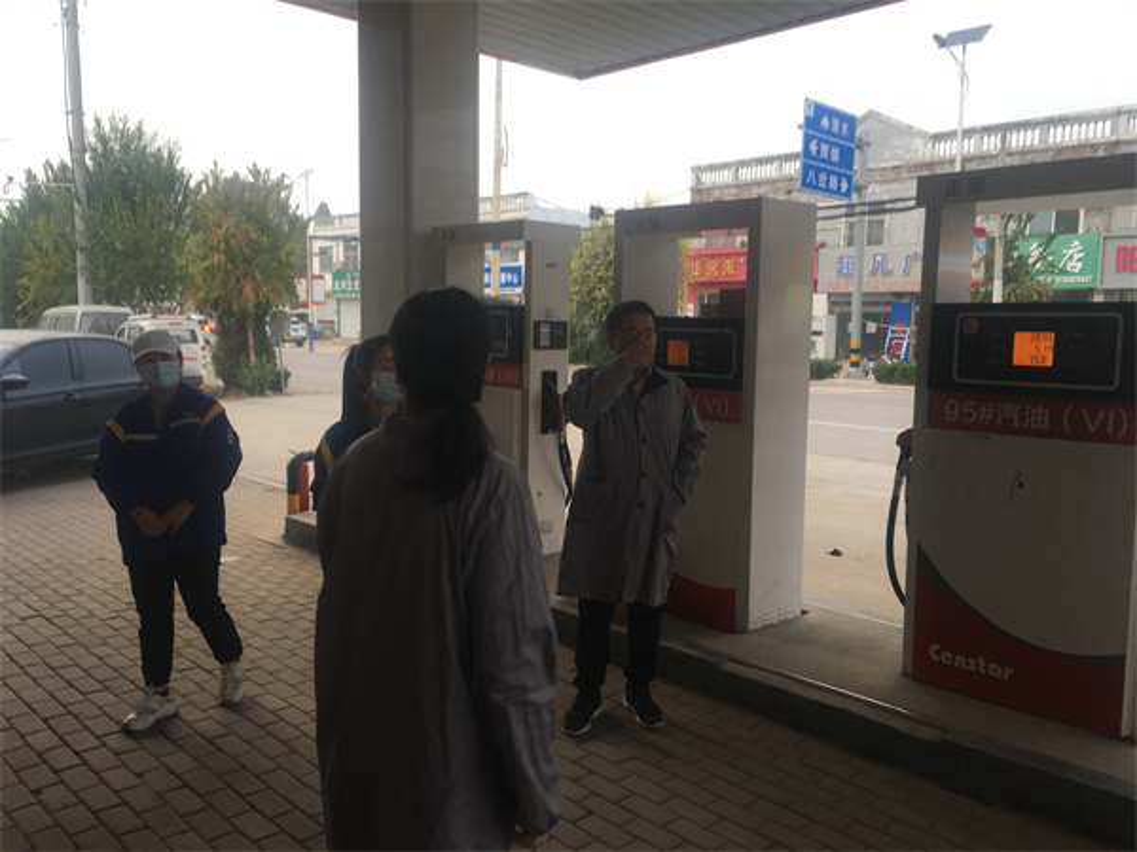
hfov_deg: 61.7
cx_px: 568
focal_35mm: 29
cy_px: 426
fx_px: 953
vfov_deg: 48.2
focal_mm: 4.15
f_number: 2.2
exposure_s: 1/100
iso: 40
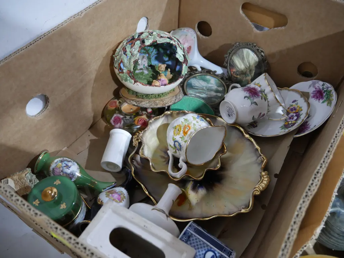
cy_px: 129
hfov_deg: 63.4
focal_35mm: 28
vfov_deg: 49.8
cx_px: 172
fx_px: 278
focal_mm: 14
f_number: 3.5
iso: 1600
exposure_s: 1/60
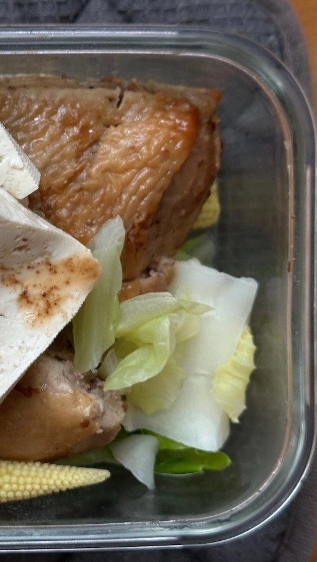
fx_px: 1046
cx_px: -54
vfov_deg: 30.1
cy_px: 282
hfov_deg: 16.6
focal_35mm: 70
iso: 200
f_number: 1.8
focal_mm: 6.9
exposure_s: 1/60
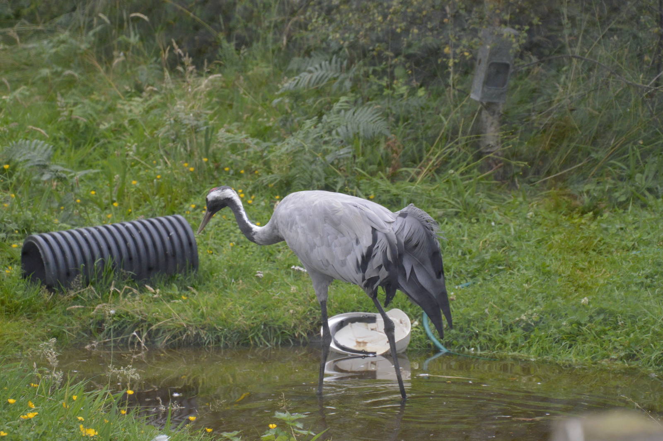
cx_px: 332
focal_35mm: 150
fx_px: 2760
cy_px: 220
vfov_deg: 9.1
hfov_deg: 13.7
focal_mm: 100
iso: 1400
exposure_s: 1/500
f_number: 5.6
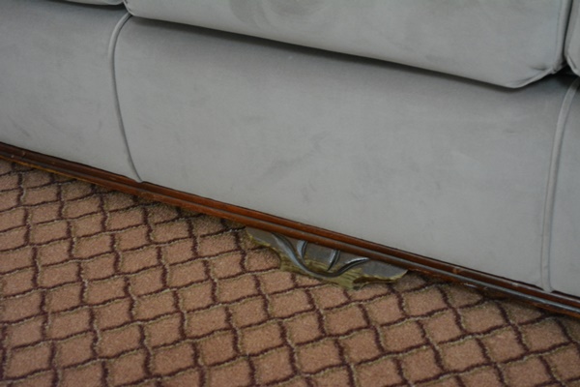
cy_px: 194
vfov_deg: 20.6
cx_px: 290
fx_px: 1063
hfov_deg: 30.5
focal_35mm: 66
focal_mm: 44
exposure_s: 1/30
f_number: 5.3
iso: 2800
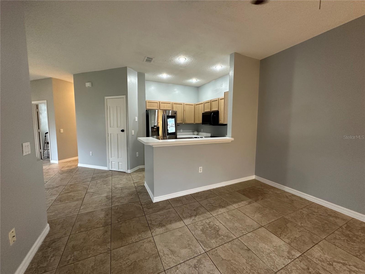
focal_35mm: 14
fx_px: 148
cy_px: 137
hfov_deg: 102.1
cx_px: 182
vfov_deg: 85.7
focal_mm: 2.22
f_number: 2.2
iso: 250
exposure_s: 1/60
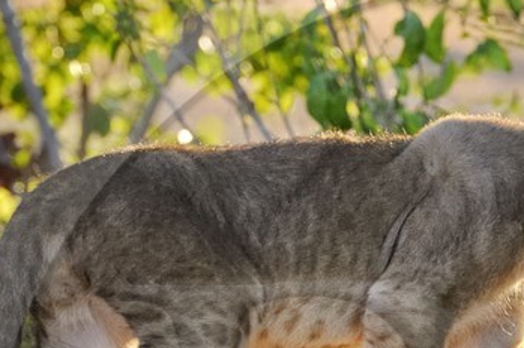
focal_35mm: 917
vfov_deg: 1.5
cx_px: 536
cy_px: 531
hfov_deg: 2.3
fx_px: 13335
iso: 640
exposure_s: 1/250
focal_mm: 200
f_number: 5
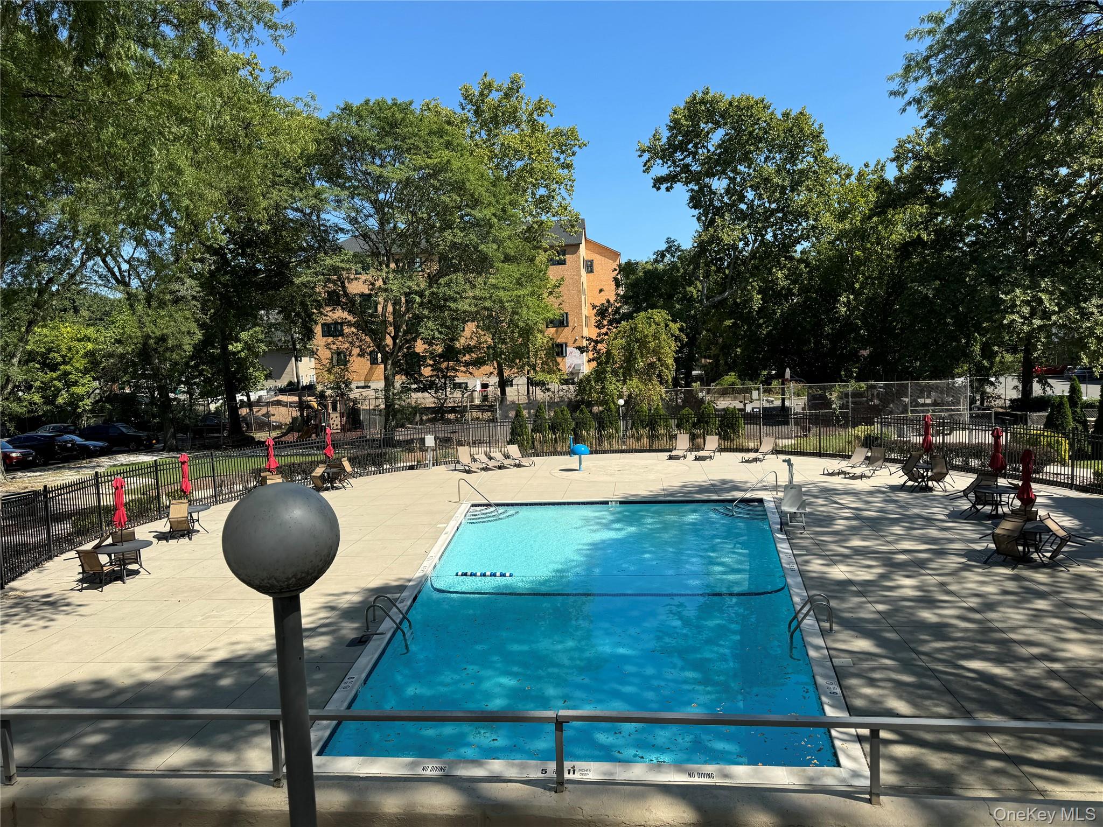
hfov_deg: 71.6
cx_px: 552
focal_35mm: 24
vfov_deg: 56.8
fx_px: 765
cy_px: 414
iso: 80
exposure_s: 1/2833
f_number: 1.78
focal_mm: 6.76
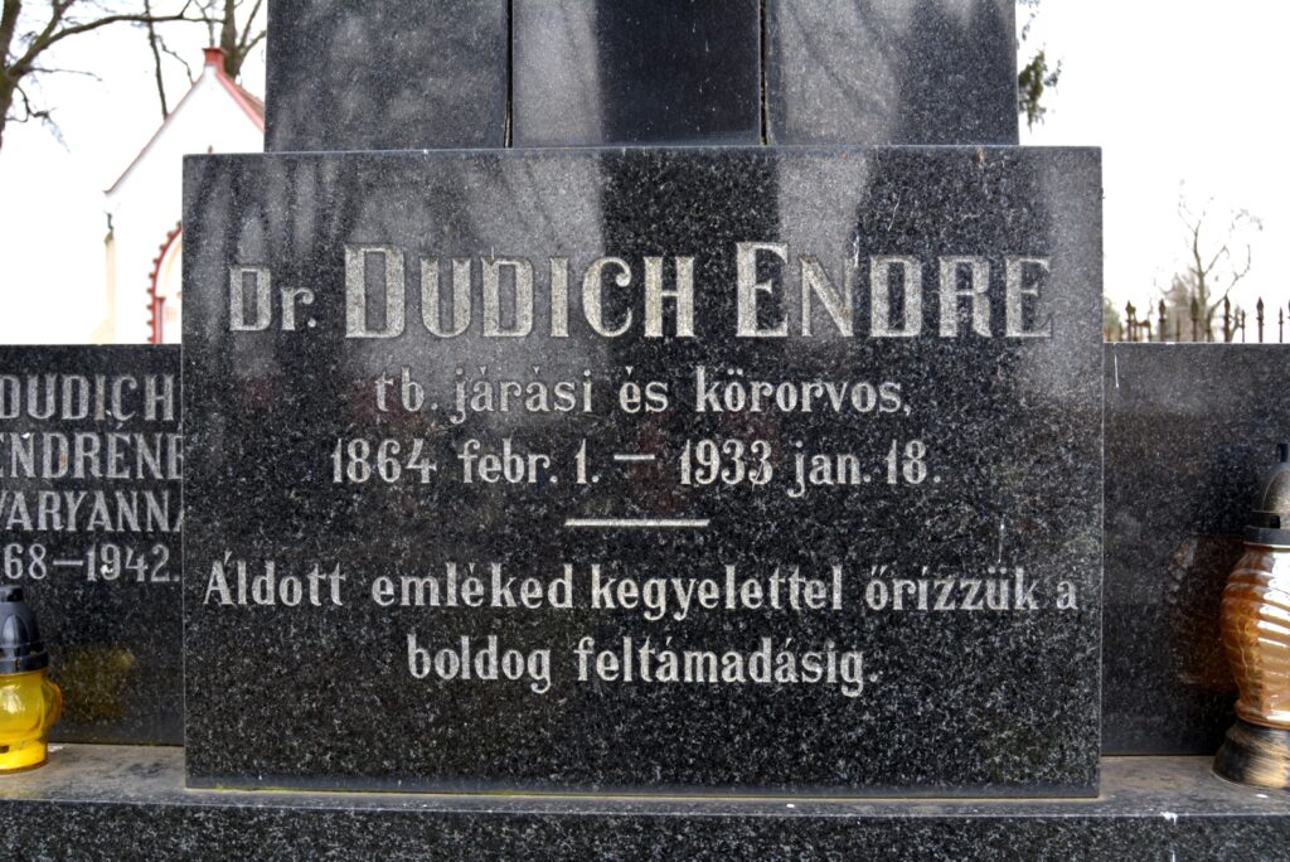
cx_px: 645
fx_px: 1237
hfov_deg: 55.1
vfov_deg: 38.4
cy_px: 431
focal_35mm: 34
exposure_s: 1/160
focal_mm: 23
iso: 200
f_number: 6.3
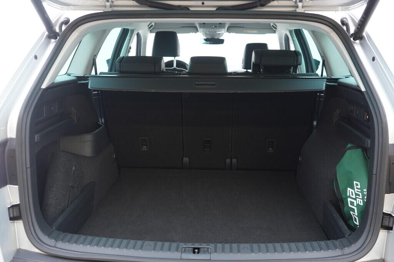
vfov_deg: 36.9
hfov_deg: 53.1
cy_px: 131
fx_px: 394
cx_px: 197
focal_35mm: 36
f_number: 2.8
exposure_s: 1/40
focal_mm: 24
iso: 400
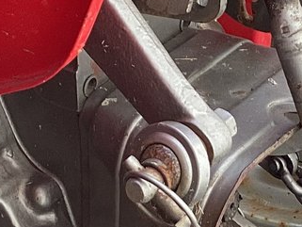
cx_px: 354
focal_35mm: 146
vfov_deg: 10.0
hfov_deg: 13.2
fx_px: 1274
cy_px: 263
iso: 25
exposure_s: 1/179
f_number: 2.4
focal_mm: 3.3
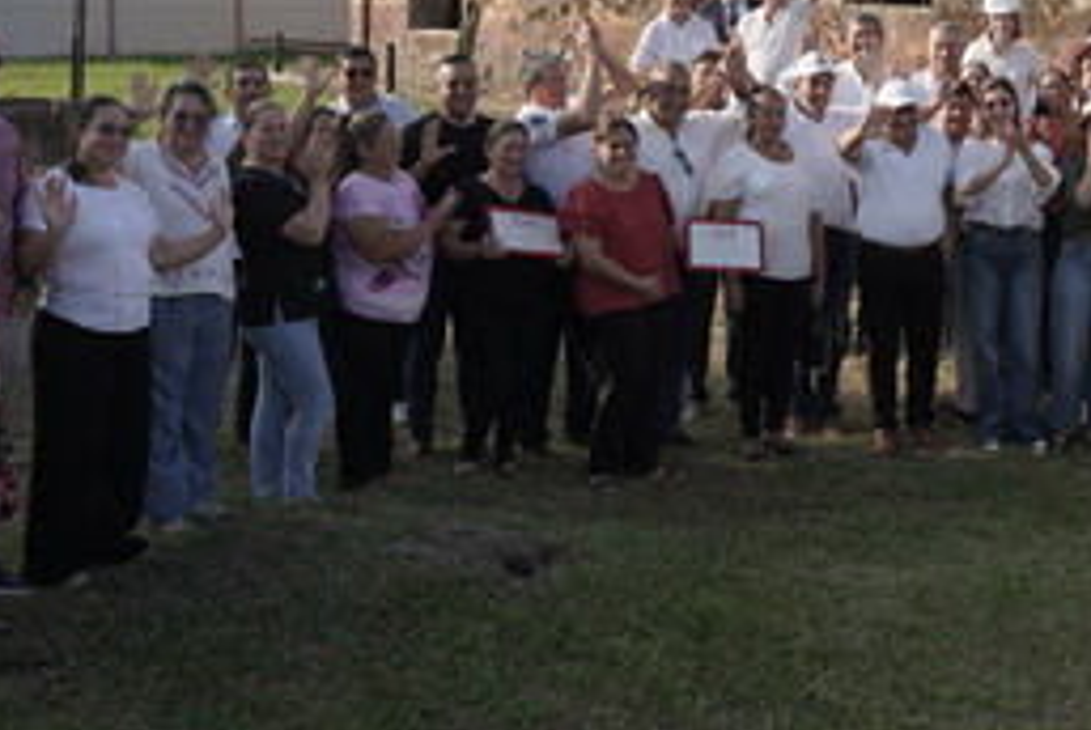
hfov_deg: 33.7
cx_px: 981
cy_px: 91
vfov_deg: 23.7
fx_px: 1699
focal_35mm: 56
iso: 160
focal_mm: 24
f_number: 6.3
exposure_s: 1/400
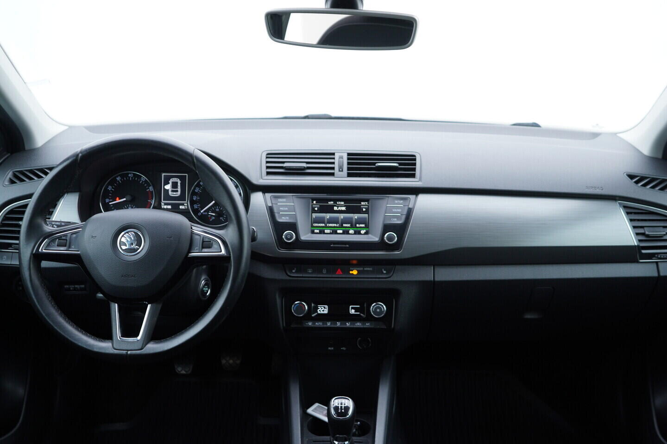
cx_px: 334
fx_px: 667
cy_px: 222
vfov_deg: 36.9
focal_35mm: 36
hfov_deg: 53.1
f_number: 2.8
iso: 200
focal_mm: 24
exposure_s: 1/40
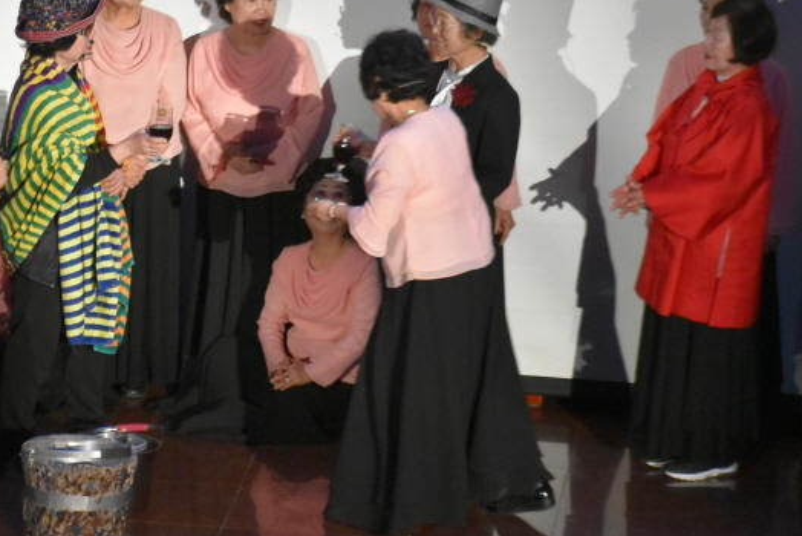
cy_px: 107
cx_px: 77
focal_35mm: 292
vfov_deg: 4.7
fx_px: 6508
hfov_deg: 7.0
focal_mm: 102
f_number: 4.8
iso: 3600
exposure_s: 1/60
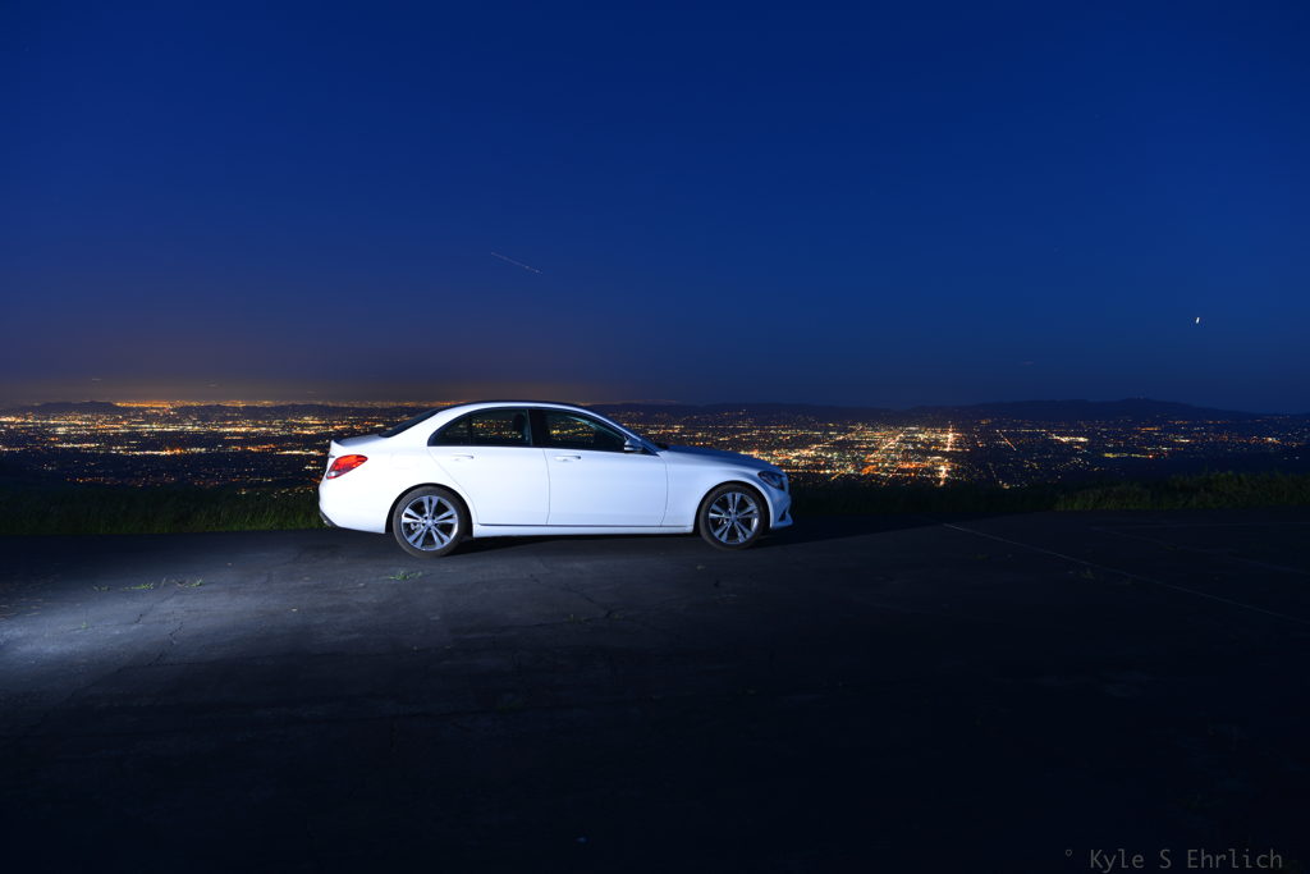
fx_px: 873
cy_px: 437
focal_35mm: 24
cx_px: 655
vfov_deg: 53.1
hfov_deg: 73.7
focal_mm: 24
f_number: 5.6
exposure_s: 5
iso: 100
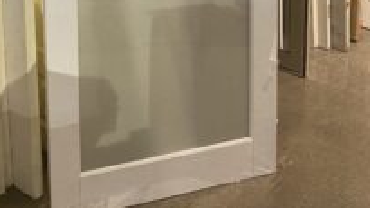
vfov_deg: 16.3
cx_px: 157
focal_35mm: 69
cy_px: -77
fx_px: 677
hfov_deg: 30.5
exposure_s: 1/60
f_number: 1.8
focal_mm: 4.25
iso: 400
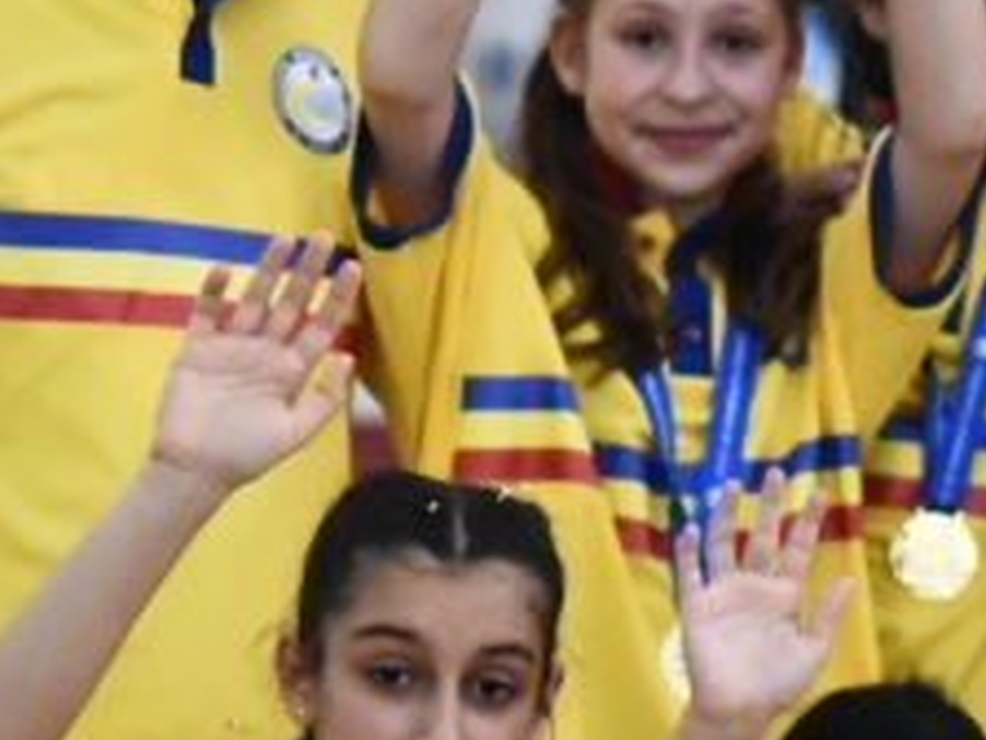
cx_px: 2020
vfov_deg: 3.8
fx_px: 11109
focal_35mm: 390
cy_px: 879
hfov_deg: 5.0
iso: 10000
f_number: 2.5
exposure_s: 1/1600
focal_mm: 85
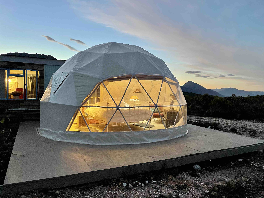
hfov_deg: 67.3
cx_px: 132
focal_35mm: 26
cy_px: 99
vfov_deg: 53.1
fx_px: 198
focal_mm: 4.2
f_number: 1.6
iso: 640
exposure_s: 1/40
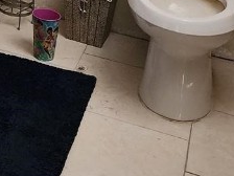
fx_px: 710
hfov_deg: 16.7
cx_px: -138
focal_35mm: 105
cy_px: -184
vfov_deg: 12.3
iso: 640
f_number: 1.8
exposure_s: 1/120
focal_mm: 6.4
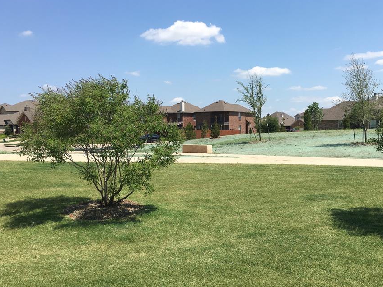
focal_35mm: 35
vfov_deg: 40.6
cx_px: 220
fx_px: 387
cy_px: 161
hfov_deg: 52.4
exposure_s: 1/1748
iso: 25
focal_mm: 4.15
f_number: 2.2
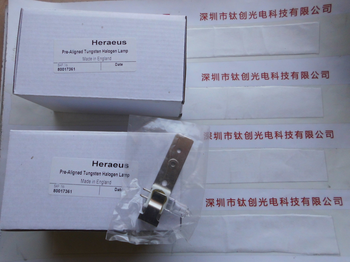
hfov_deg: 67.3
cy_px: 131
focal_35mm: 26
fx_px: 263
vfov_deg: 53.1
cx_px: 175
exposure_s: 1/76
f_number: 3.2
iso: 100
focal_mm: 4.6
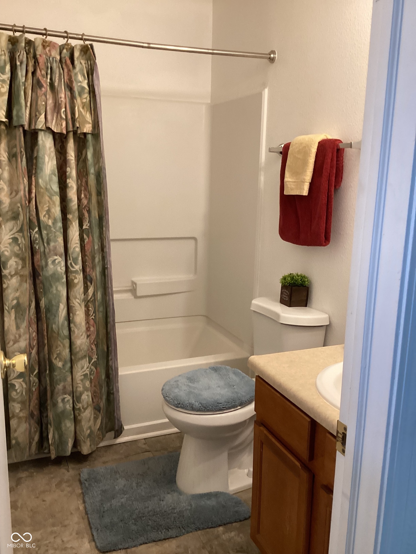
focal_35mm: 31
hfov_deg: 45.4
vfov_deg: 58.4
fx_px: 497
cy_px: 277
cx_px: 208
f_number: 2.4
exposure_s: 1/60
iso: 250
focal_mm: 3.3
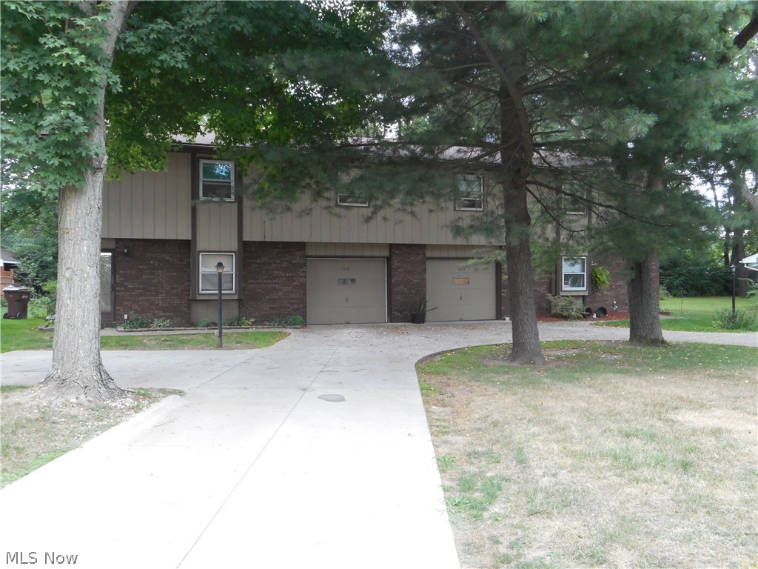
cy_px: 284
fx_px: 745
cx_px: 379
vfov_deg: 41.8
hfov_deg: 54.0
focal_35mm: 34
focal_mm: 6
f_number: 4.2
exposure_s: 1/30
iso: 180
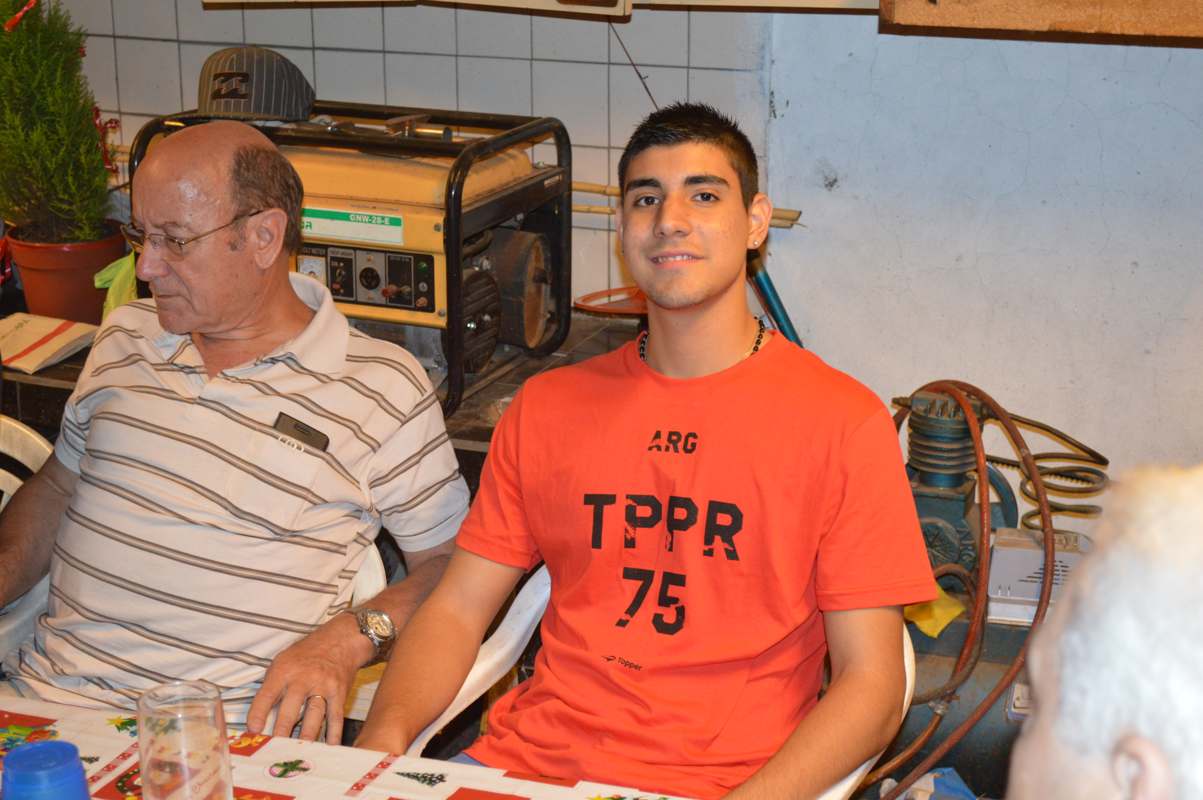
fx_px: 1903
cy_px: 400
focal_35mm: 57
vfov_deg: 23.7
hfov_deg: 35.1
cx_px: 602
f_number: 5
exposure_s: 1/60
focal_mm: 38
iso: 1250
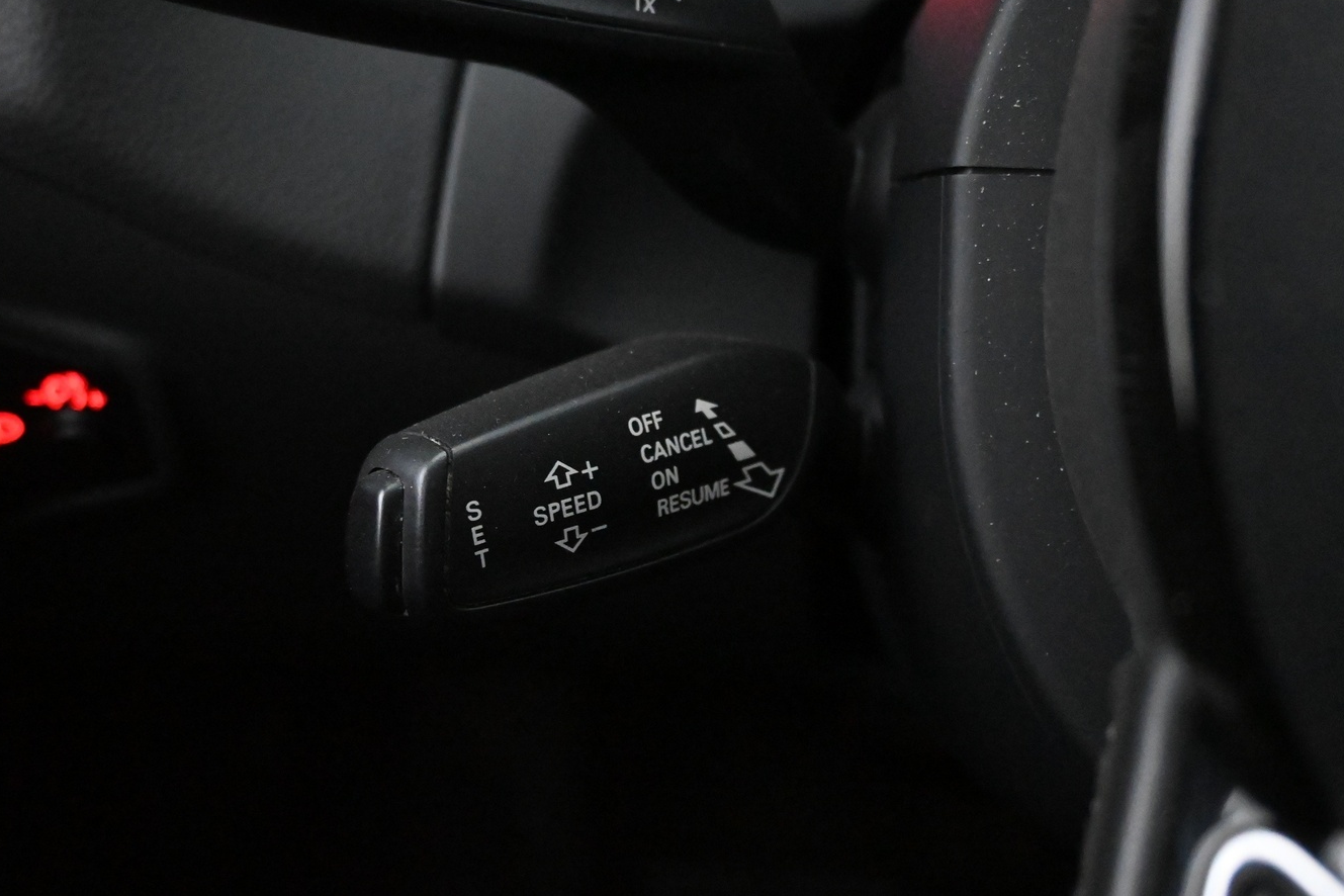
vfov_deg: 34.0
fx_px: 1467
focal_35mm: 39
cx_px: 612
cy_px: 472
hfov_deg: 49.2
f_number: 4
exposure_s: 1/30
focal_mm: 21.5
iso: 12800
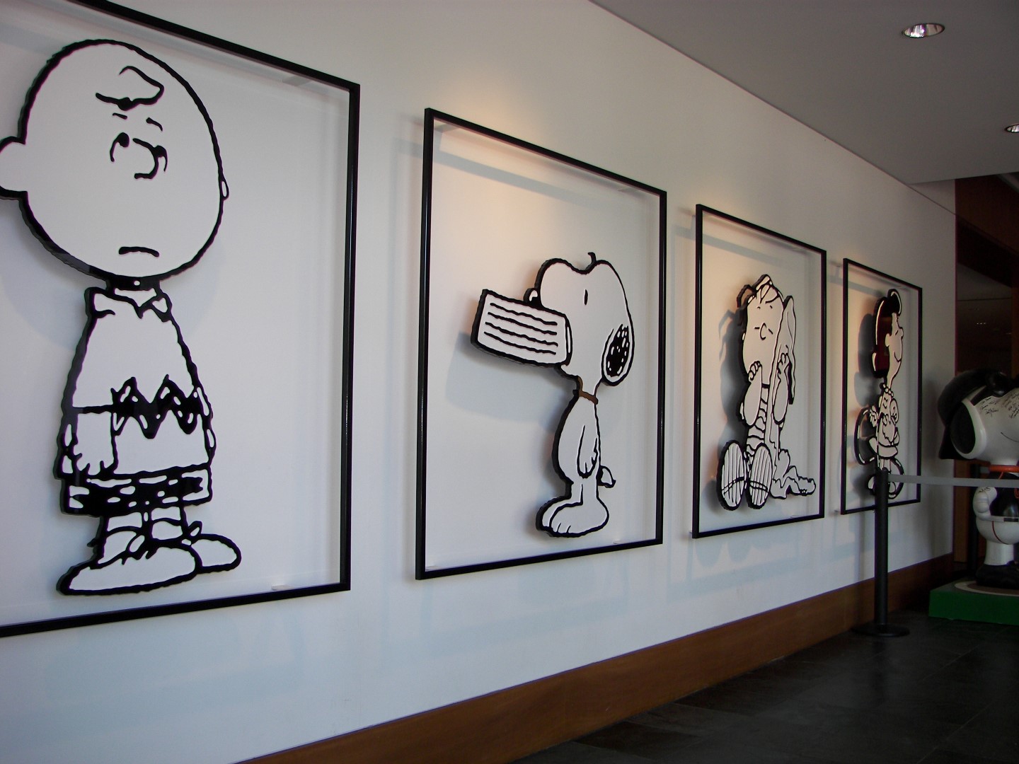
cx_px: 510
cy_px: 382
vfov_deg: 39.7
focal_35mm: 36
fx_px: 1060
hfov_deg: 51.4
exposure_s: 1/30
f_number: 2.8
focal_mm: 6
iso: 64
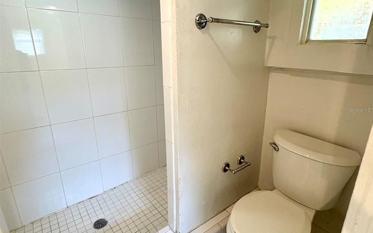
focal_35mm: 20
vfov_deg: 59.6
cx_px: 188
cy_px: 110
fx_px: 203
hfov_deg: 85.1
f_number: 2.2
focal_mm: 2.22
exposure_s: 1/60
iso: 200
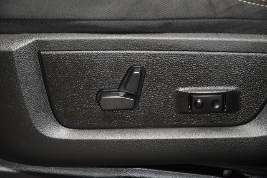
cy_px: 89
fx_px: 779
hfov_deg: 19.5
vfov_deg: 13.0
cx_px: 134
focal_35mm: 105
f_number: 4.5
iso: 3200
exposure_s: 1/40
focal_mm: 70
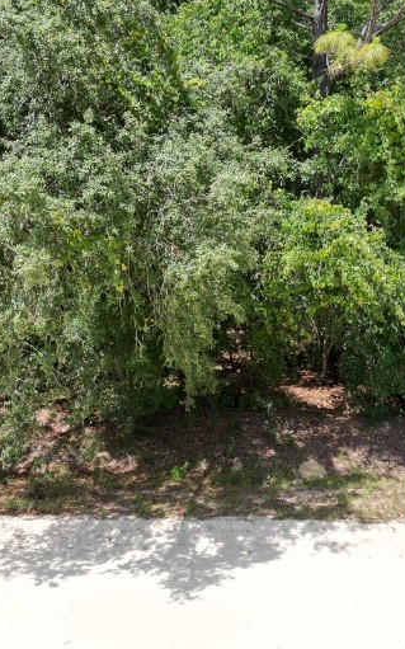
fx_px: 901
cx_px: 297
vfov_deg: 39.4
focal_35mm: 51
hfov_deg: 25.1
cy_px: 264
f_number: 1.7
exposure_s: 1/4000
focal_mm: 6.72
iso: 110
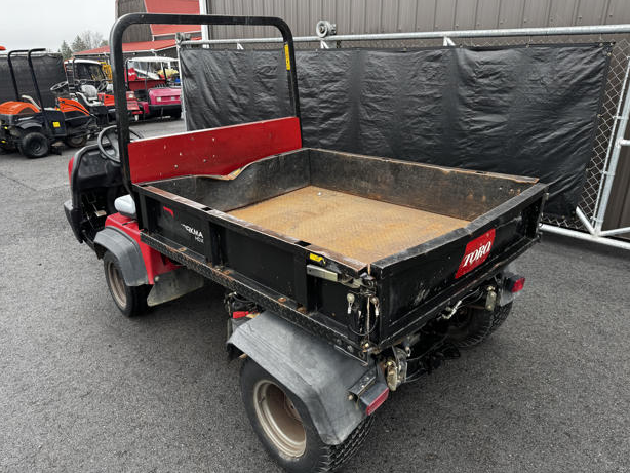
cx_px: 303
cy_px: 237
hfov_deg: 69.3
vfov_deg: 54.9
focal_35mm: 25
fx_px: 455
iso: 80
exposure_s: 1/343
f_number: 1.78
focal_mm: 6.76
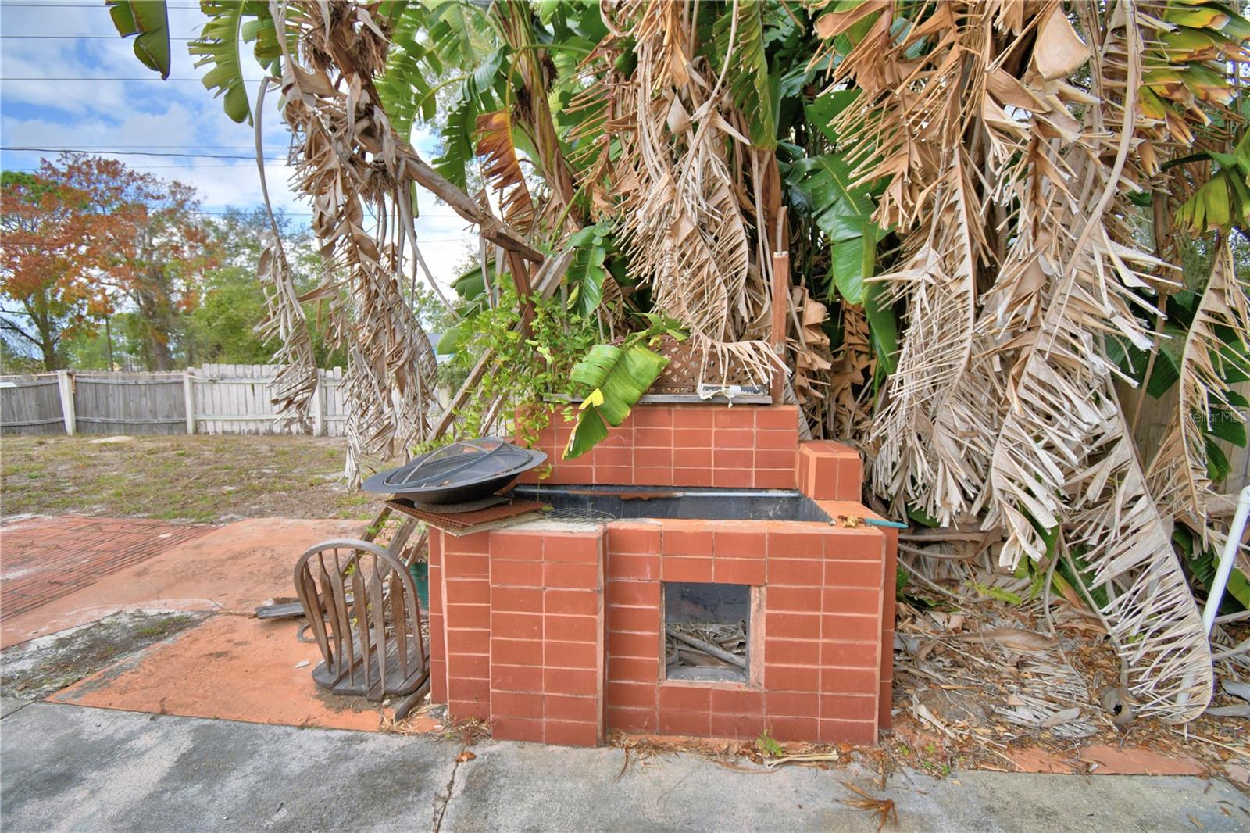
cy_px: 416
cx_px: 625
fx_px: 521
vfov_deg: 77.3
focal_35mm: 15
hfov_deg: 100.4
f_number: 4.5
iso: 125
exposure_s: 1/500
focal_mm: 10
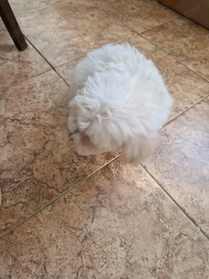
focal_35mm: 23
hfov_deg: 58.9
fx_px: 185
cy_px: 140
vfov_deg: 73.9
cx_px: 104
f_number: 1.8
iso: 160
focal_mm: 5.4
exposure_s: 1/100
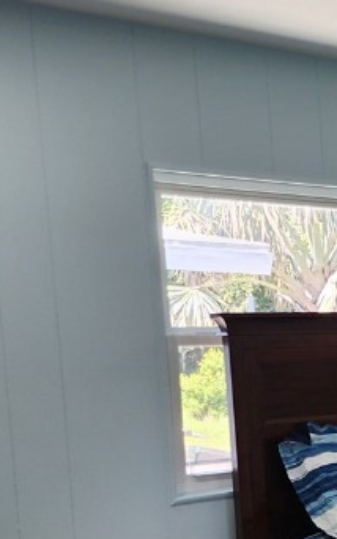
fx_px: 1072
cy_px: 459
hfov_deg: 14.6
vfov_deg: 27.4
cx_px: 682
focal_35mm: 73
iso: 64
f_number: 1.8
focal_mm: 6.4
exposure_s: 1/120
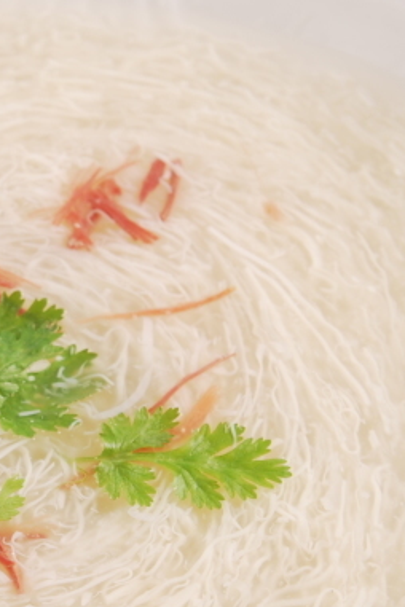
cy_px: 383
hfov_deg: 6.8
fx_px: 3408
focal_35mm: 202
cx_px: -77
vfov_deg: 10.2
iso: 100
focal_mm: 50
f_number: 5.6
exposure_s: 1/60
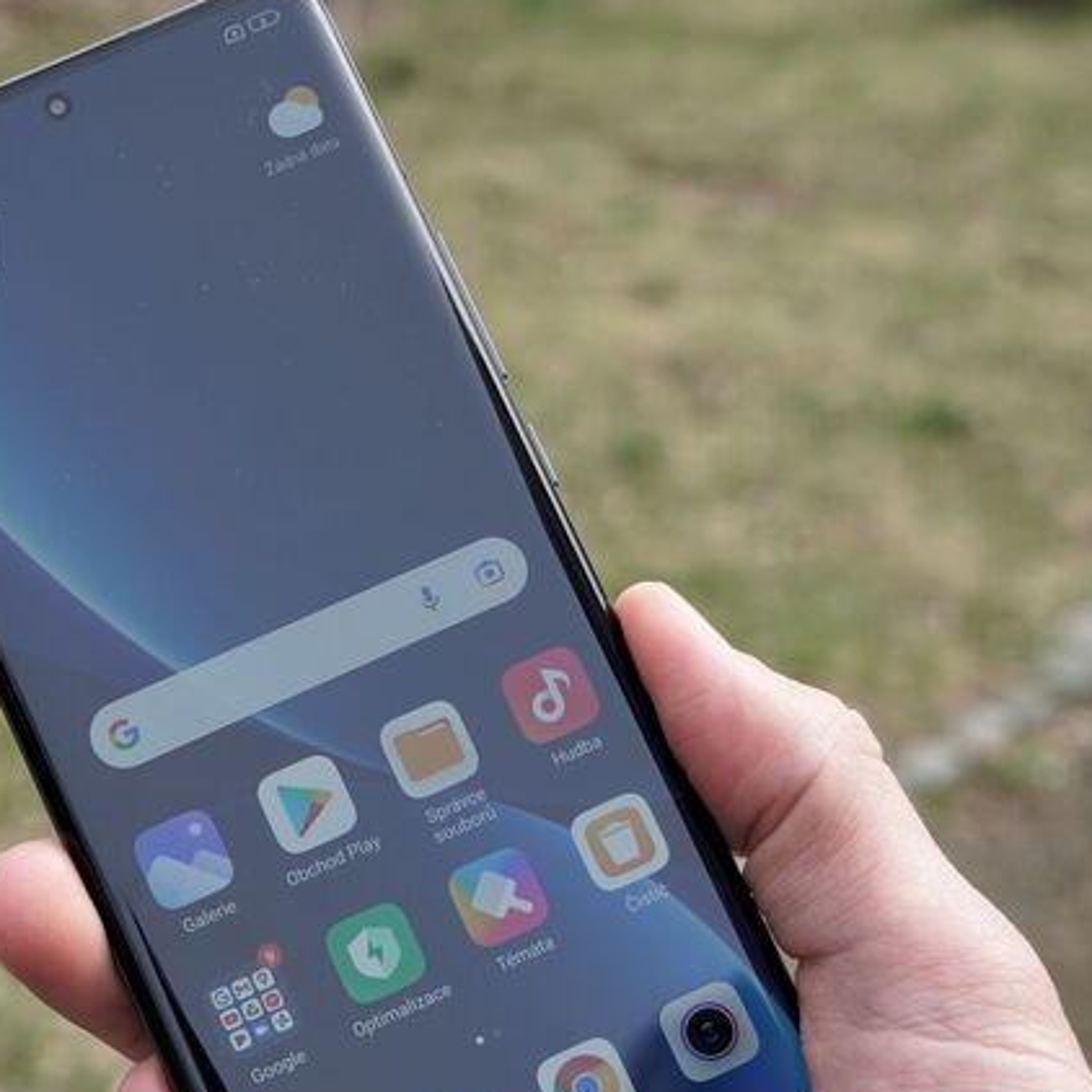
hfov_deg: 20.3
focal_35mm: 85
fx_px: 3034
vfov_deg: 20.4
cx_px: 277
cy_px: 675
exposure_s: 1/160
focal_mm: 44
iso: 125
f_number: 8
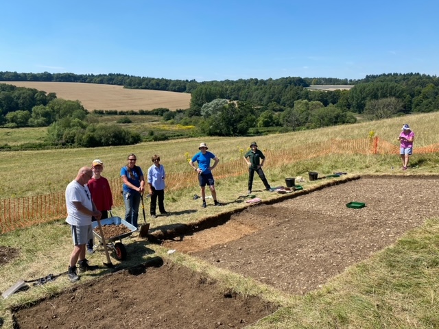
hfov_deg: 67.3
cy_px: 164
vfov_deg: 53.1
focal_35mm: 26
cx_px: 220
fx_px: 330
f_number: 1.8
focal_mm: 4.25
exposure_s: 1/2463
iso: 32
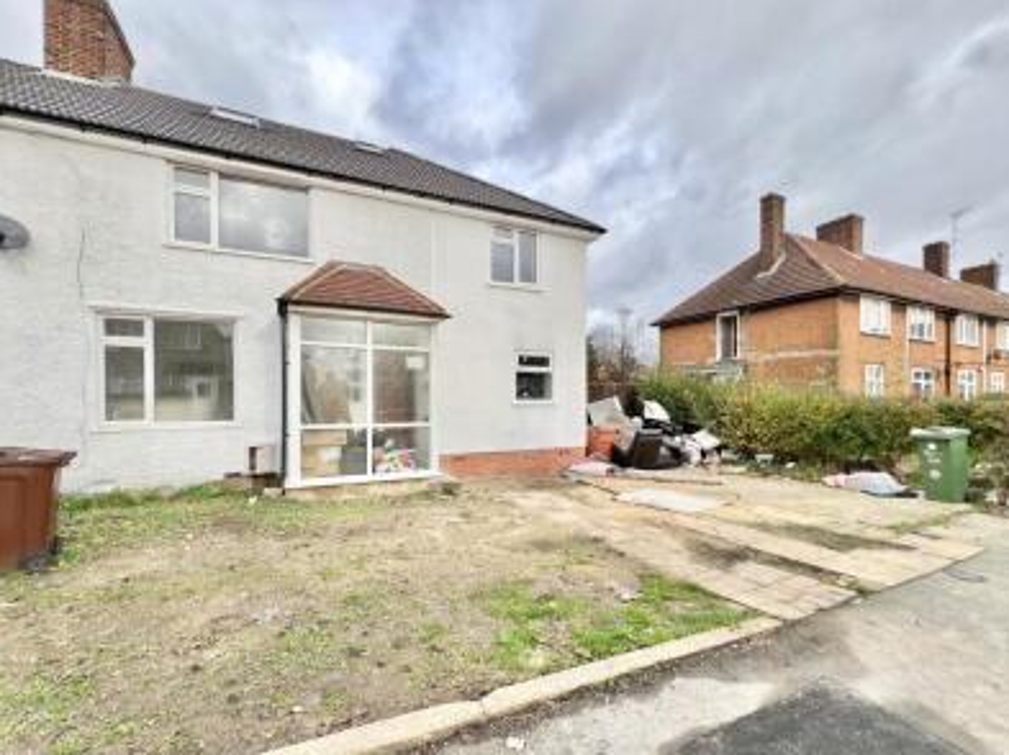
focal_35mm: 14
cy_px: 402
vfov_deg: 85.5
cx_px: 499
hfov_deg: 102.1
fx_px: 408
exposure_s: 1/199
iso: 32
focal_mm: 1.57
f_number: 1.8
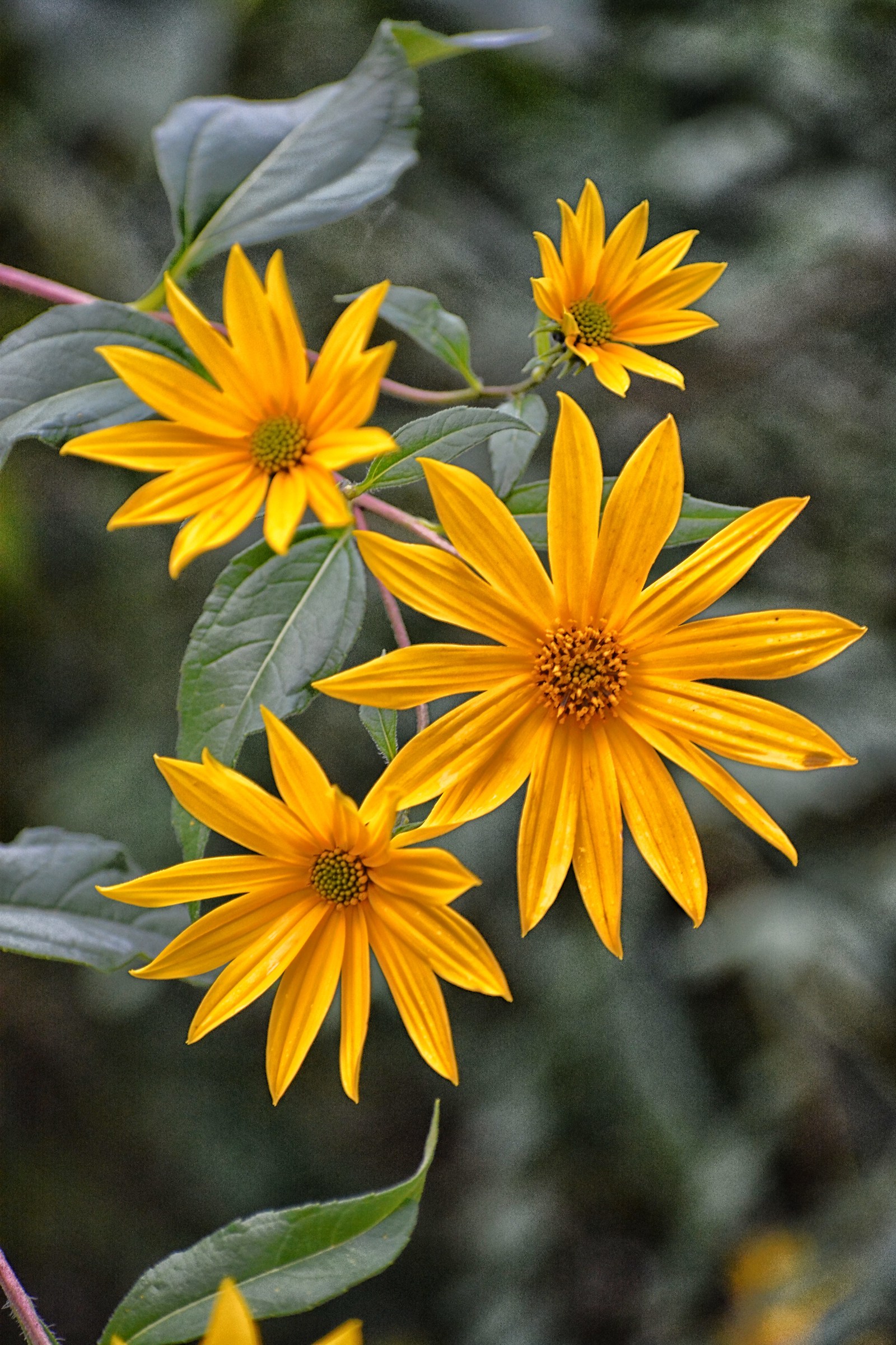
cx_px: 448
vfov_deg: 10.5
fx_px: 7279
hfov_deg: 7.0
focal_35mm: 195
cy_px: 672
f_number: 4.8
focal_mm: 130
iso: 1400
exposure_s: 1/125
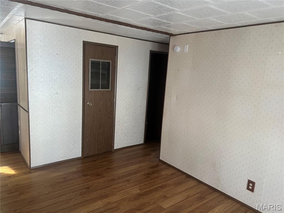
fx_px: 213
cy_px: 106
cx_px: 142
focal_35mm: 26
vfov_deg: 53.1
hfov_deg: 67.3
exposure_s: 1/60
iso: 250
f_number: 1.5
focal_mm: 5.7
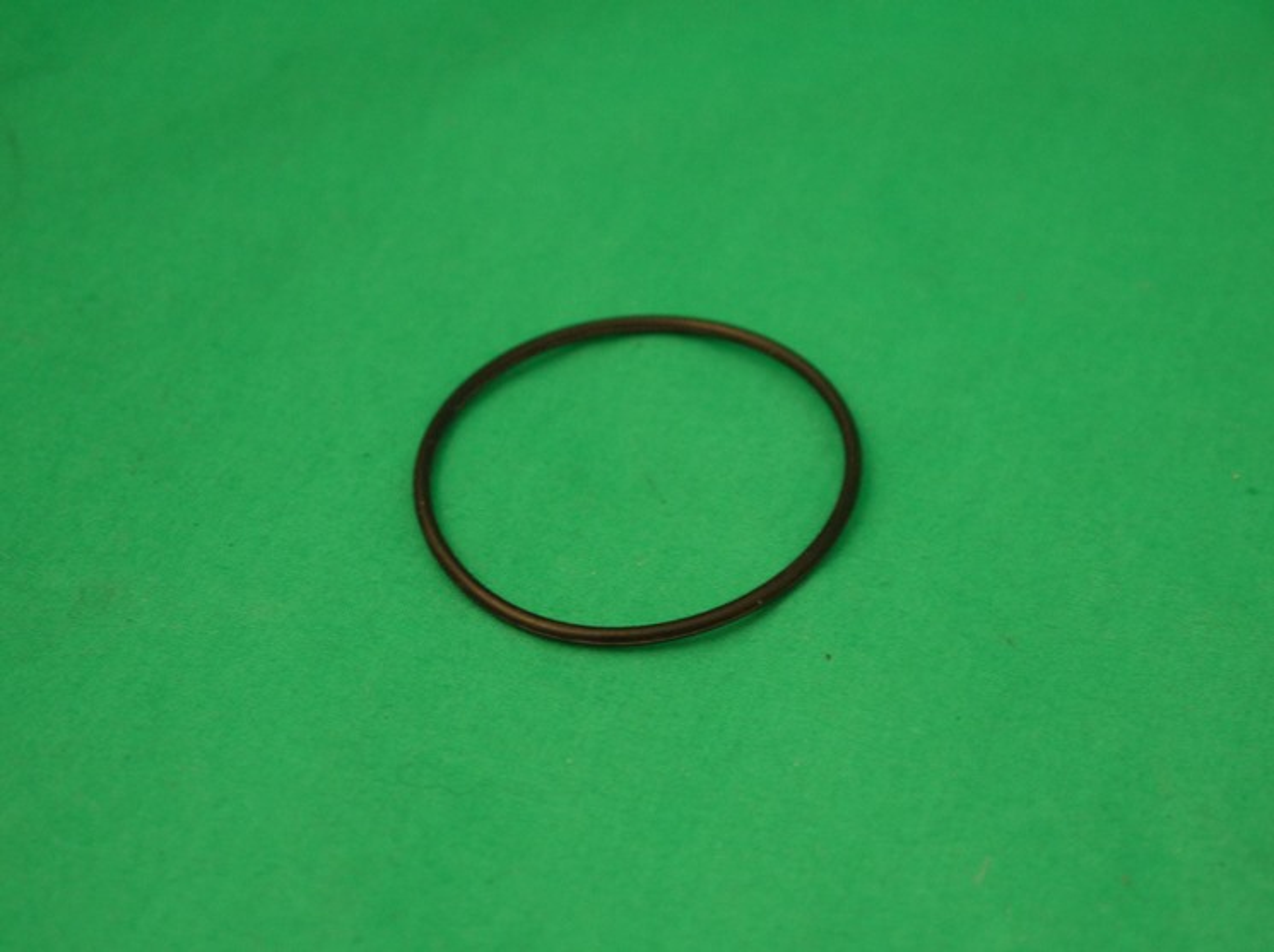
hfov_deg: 28.6
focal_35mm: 68
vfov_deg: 21.6
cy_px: 476
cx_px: 637
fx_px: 2500
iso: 800
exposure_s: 1/60
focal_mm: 34
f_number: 5.2
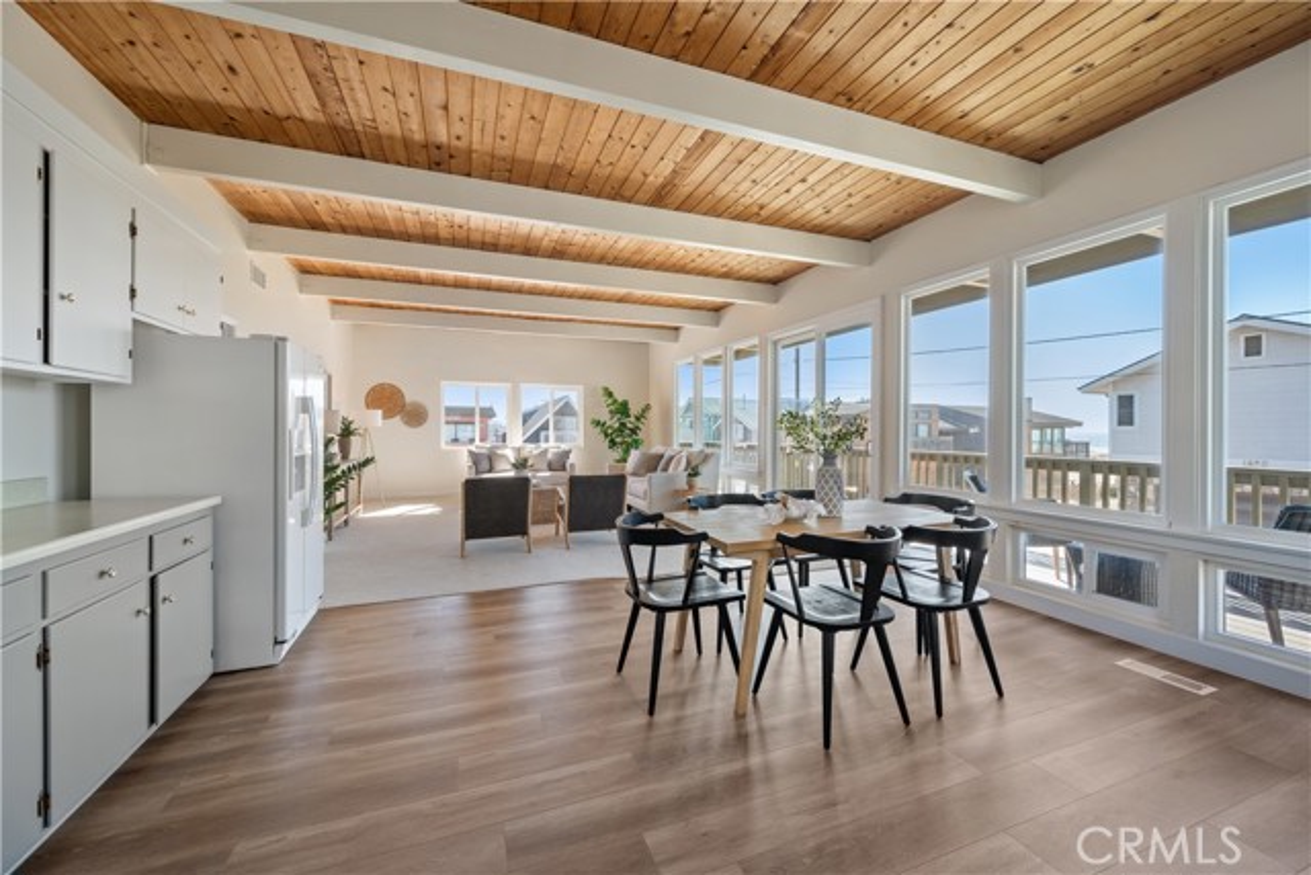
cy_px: 438
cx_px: 656
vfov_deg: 81.2
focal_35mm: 14
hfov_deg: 104.2
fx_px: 510
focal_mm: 14
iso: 100
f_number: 8
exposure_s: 1/15
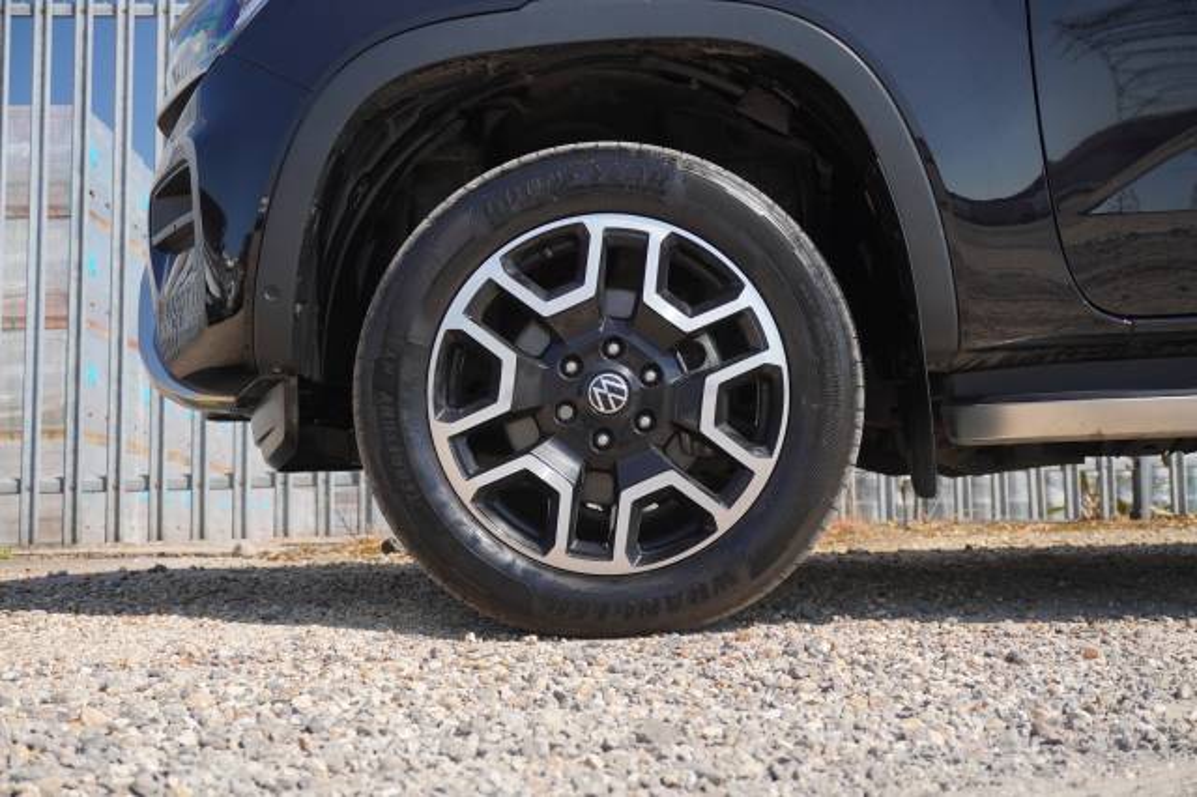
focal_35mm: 45
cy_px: 398
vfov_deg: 29.8
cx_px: 598
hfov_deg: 43.6
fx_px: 1495
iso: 250
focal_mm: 30
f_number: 5.6
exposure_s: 1/640
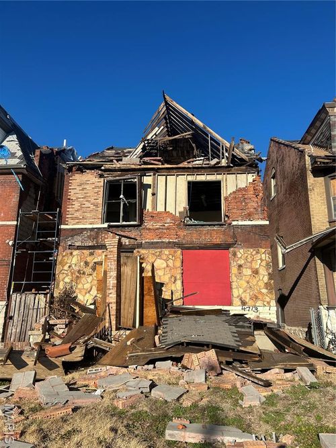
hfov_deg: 53.0
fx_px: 337
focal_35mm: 26
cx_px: 168
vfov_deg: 67.3
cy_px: 224
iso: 50
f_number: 1.5
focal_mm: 5.7
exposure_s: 1/4274
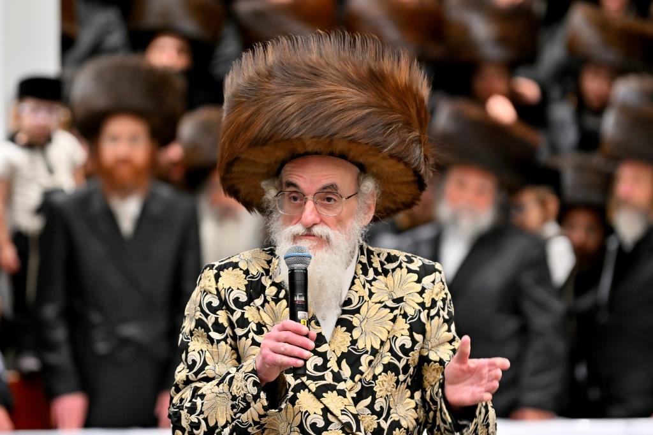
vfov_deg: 5.0
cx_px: 326
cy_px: 218
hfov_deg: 7.4
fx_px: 5023
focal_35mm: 277
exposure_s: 1/250
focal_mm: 185
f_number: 2.8
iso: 320
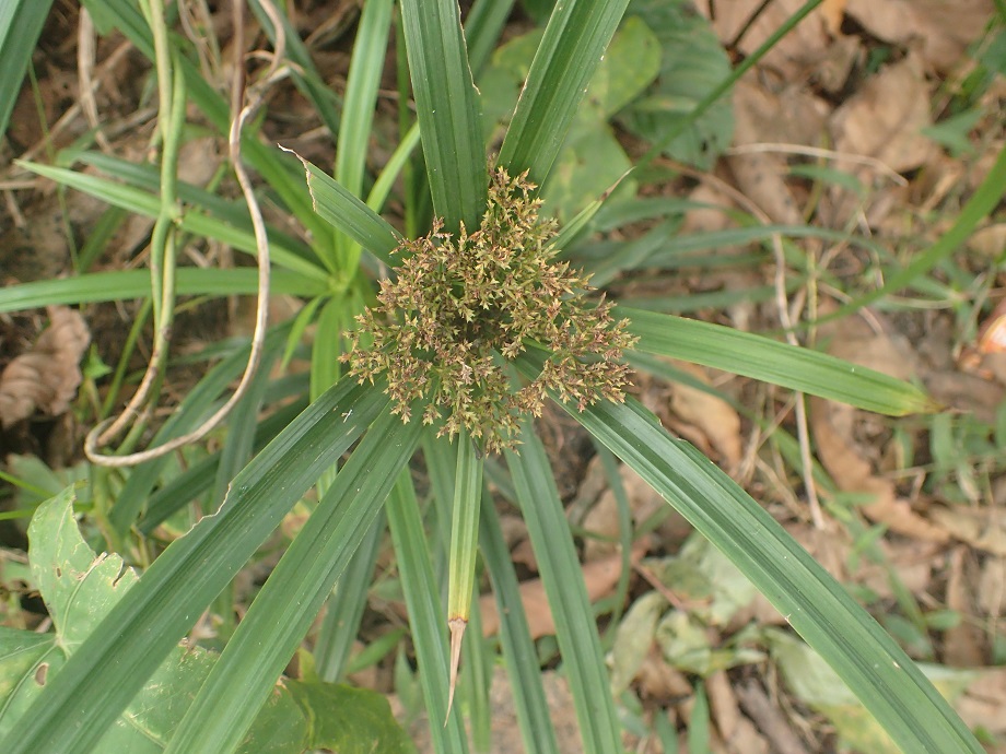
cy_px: 377
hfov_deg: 60.0
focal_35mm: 30
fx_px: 872
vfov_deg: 46.8
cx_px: 503
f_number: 2.3
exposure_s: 1/125
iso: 320
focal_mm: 5.5
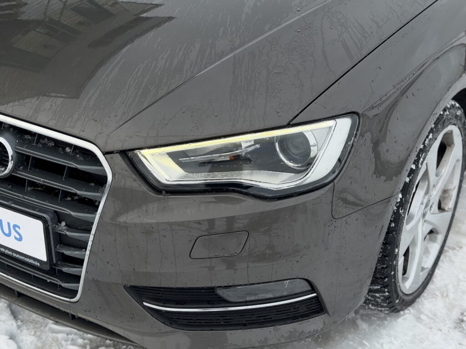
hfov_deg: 39.7
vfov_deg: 30.3
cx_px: 233
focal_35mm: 48
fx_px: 646
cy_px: 174
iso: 64
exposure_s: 1/1575
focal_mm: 6.76
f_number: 1.78
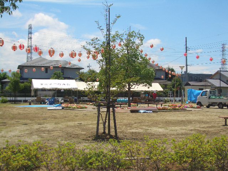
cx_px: 114
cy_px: 86
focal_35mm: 49
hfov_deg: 38.9
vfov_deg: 29.7
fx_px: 323
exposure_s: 1/400
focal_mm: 8.2
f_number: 5
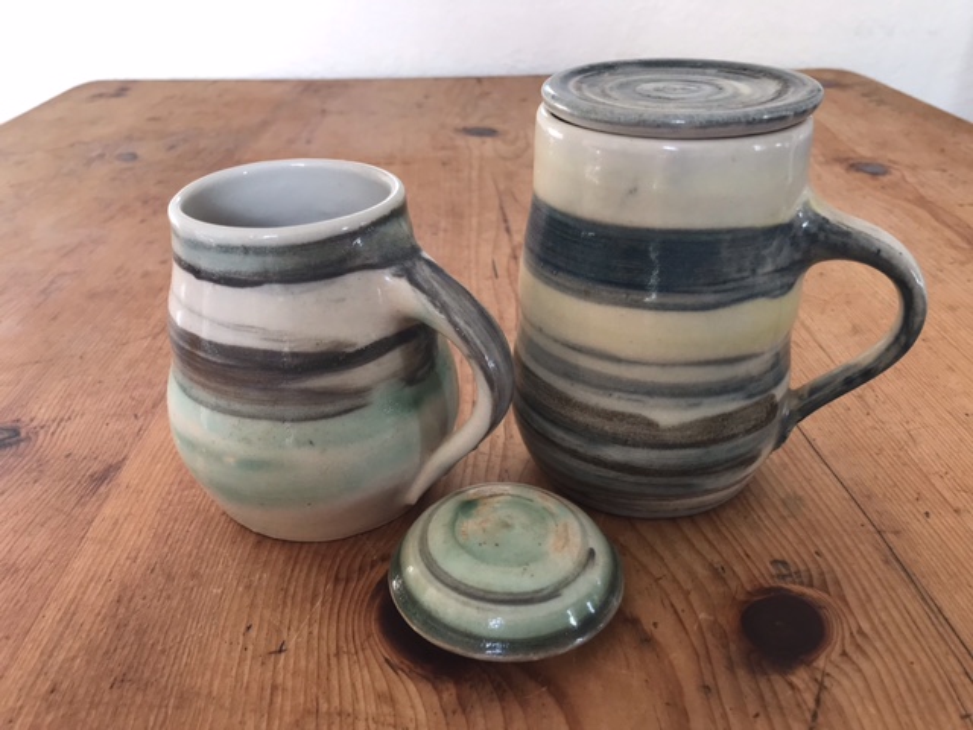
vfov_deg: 49.7
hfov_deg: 63.4
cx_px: 486
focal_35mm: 28
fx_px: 787
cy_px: 365
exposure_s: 1/50
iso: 25
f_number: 1.8
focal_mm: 3.99
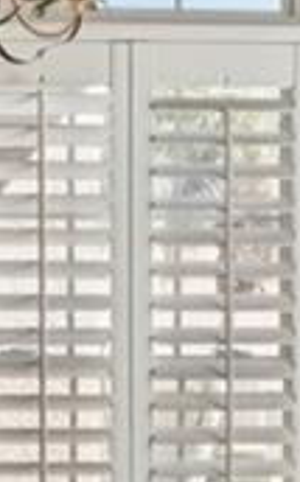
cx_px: -8
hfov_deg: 8.5
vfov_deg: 13.7
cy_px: 395
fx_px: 1995
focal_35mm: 152
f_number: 8
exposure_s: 1/40
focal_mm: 16
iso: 400
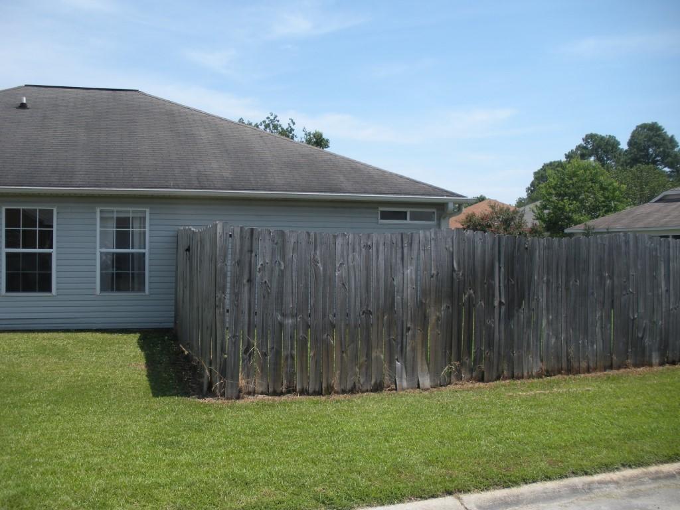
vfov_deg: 39.7
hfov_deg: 51.4
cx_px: 340
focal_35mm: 36
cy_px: 255
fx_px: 707
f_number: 3.5
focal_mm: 6.3
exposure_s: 1/546
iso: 64
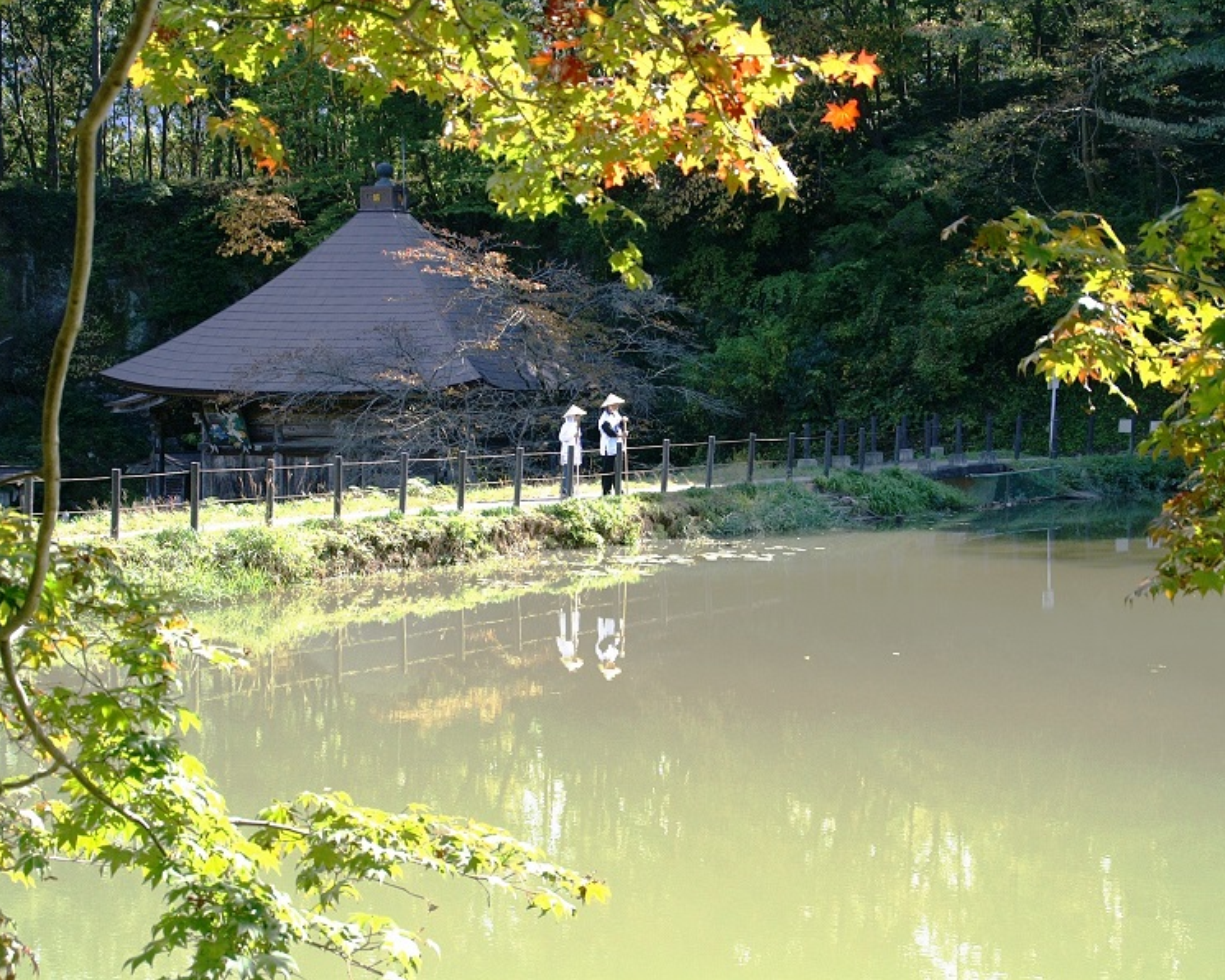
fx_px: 2776
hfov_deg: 24.9
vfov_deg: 20.0
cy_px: 488
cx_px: 597
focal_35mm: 77
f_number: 7.1
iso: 100
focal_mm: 45
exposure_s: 1/160
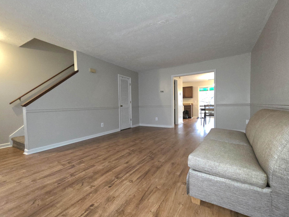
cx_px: 155
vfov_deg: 85.7
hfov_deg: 101.9
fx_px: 117
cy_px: 110
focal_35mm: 14
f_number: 2.2
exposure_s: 1/30
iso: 400
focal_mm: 2.2
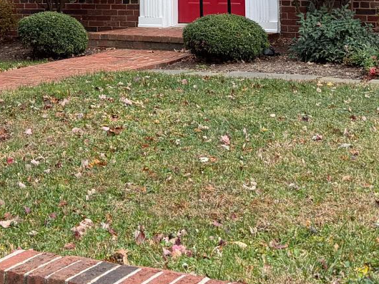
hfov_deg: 22.9
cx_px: 117
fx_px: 931
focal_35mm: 85
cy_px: -141
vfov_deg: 16.0
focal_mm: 6.76
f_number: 1.78
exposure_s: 1/312
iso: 80
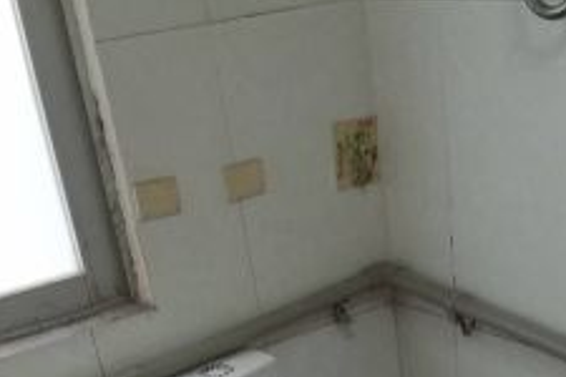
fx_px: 990
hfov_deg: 31.4
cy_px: 689
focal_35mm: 63
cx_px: 418
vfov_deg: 17.4
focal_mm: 2.26
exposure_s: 1/33.3
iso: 320
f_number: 2.2
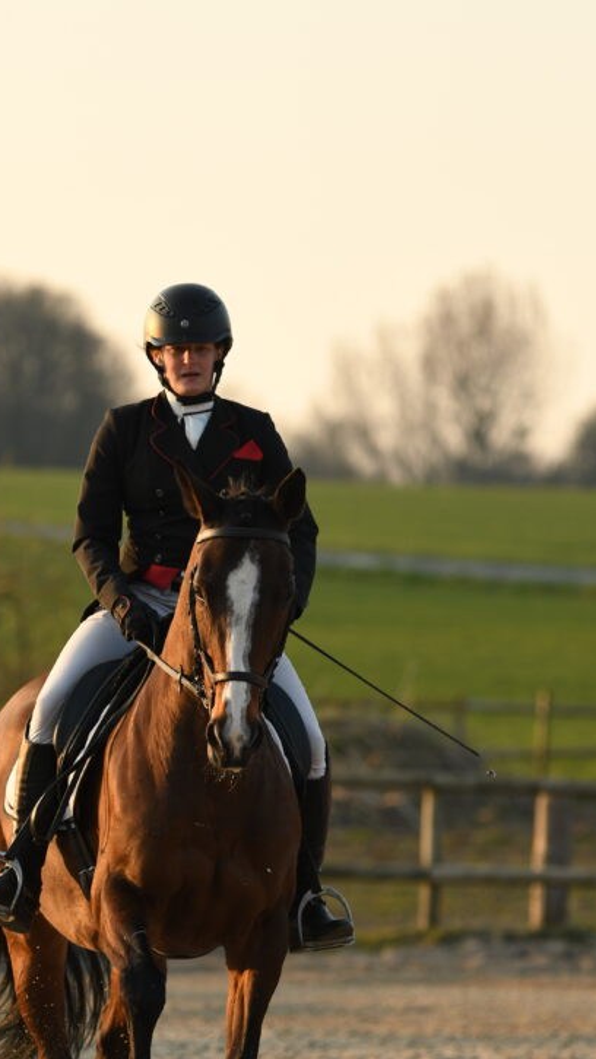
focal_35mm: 300
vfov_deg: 7.2
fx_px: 8418
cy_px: 618
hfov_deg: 4.1
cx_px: 201
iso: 360
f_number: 3.2
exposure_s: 1/1600
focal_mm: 135
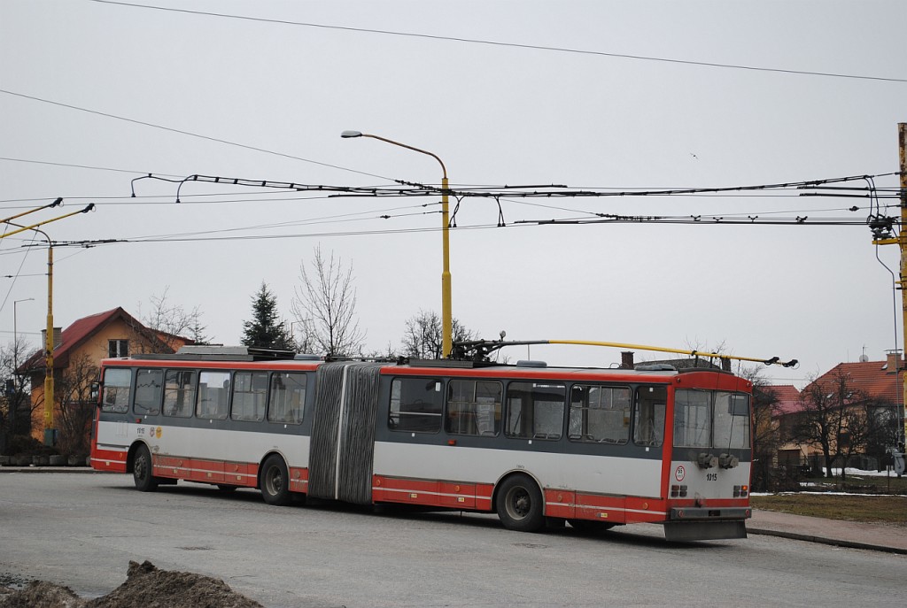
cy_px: 304
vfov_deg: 16.6
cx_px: 454
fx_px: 2082
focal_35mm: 82
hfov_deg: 24.6
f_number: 6.3
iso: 100
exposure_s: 1/160
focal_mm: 55
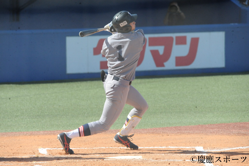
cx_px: 124
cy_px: 83
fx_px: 2903
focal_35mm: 420
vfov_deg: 3.3
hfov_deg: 4.9
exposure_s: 1/2500
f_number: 10
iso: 3200
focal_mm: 420
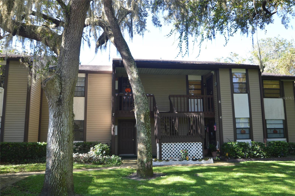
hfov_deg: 62.0
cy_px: 98
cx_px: 148
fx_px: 246
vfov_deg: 43.5
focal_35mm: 30
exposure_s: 1/125
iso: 250
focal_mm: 20
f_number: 5.6
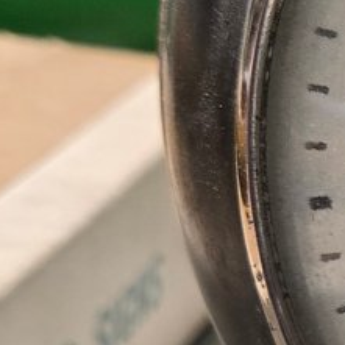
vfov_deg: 12.6
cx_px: 850
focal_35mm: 139
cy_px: 185
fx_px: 1567
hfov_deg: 10.6
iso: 160
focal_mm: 5.4
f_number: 1.8
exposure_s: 1/180
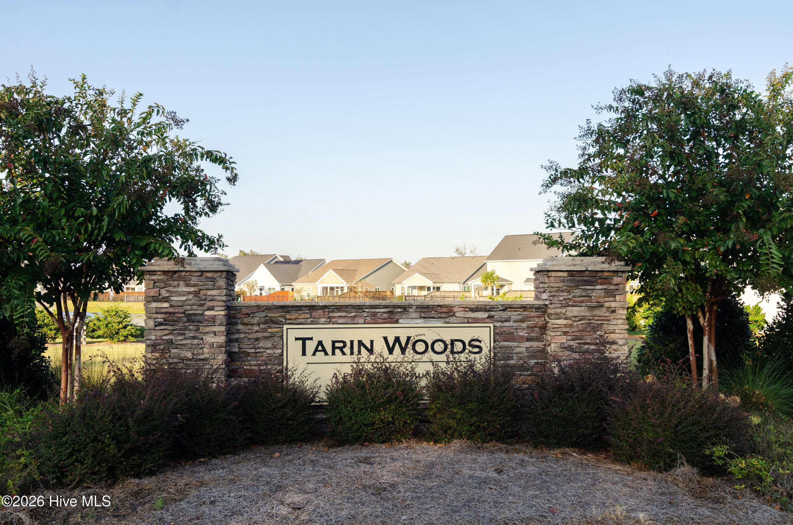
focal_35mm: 36
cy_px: 262
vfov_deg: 36.7
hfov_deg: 53.2
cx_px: 396
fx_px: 791
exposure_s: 1/800
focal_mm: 24
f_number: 5.6
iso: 320
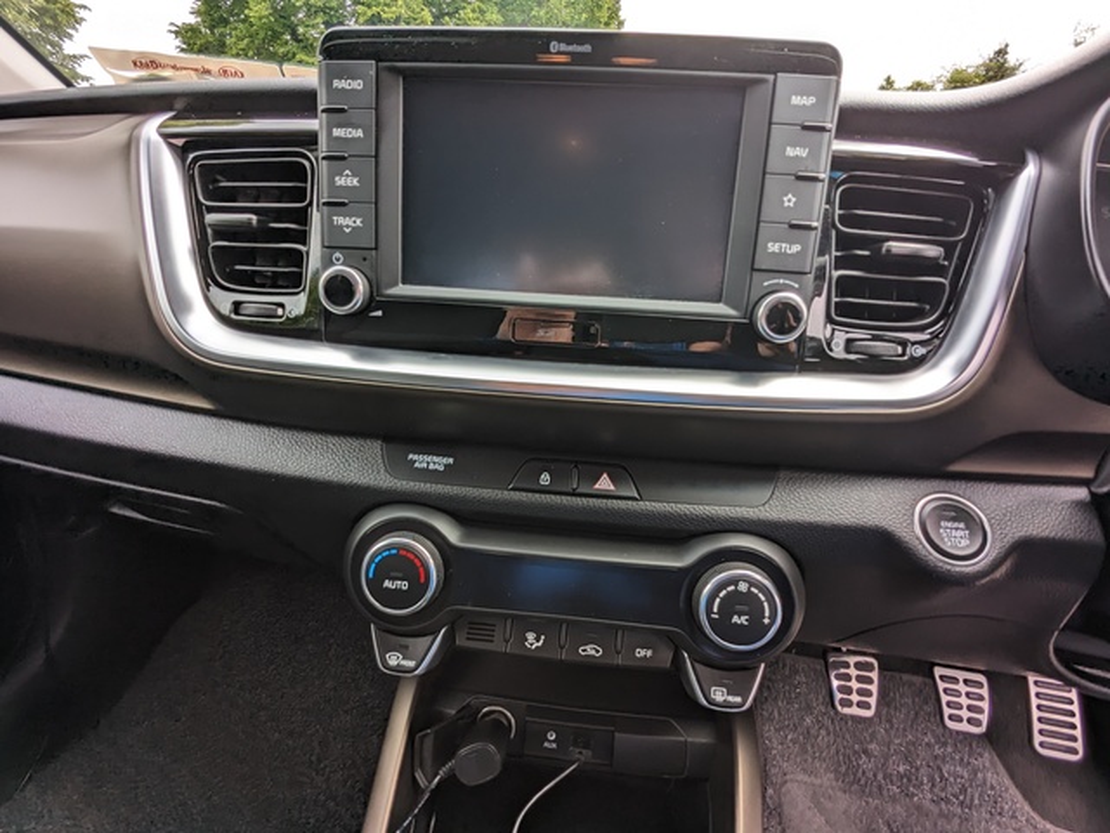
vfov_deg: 78.1
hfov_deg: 94.5
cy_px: 416
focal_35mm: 16
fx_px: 513
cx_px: 555
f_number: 2.2
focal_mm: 2.35
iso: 42
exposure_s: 1/289
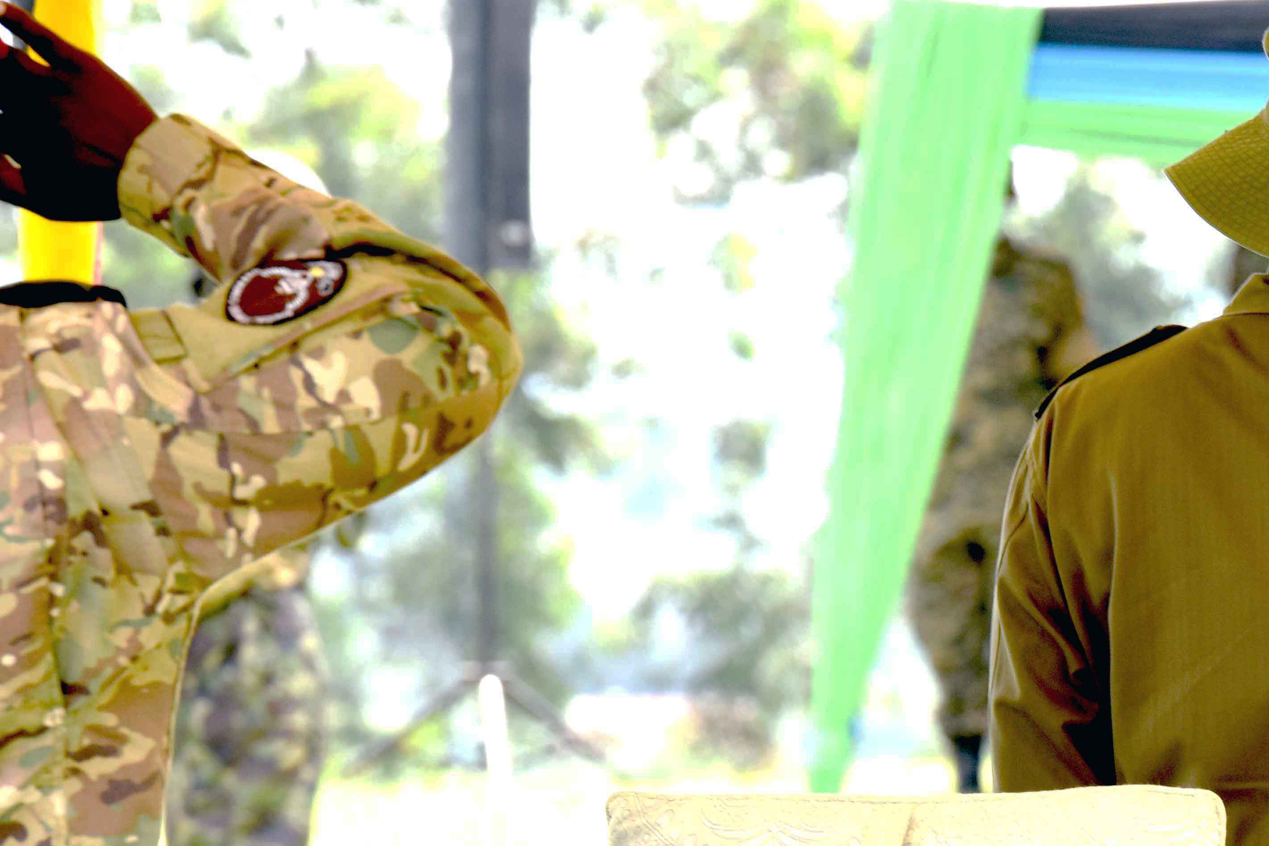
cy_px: 402
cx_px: 1433
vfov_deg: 2.7
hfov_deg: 4.1
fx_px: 17768
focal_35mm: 504
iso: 400
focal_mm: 195
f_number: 8
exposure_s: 1/200
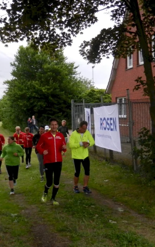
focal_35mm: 52
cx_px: 70
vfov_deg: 38.9
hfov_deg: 24.9
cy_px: 124
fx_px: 351
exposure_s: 1/640
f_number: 3.8
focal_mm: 5.9
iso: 800
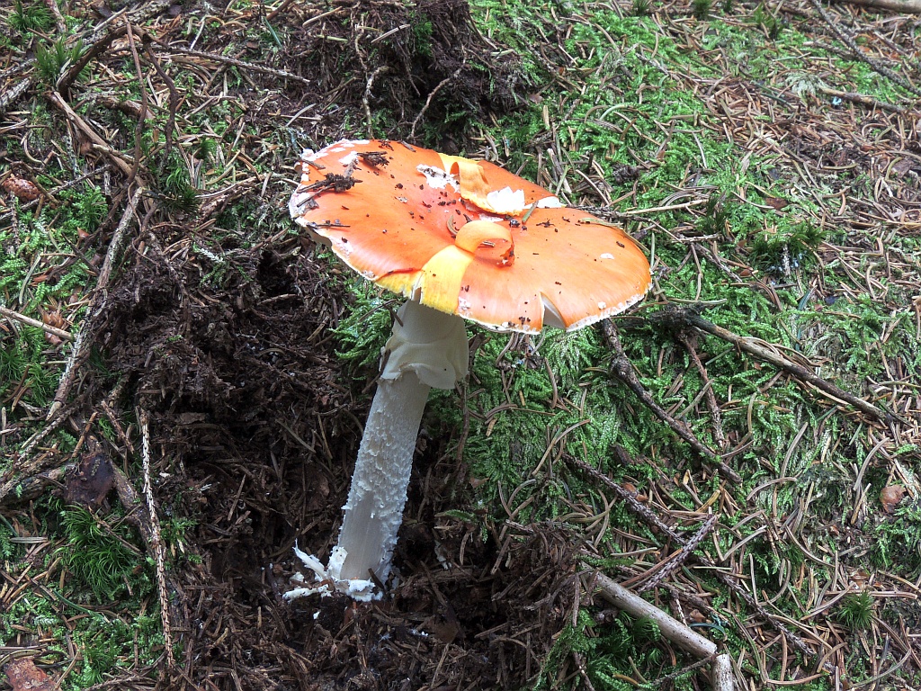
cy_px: 346
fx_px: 1250
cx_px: 460
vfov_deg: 30.9
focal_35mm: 47
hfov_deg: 40.4
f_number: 7.8
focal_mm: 8.3
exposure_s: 1/4
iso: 100
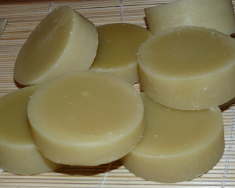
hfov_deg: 24.1
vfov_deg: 19.4
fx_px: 550
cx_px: 125
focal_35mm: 79
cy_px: 95
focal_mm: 13.3
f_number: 3.4
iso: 100
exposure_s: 1/80
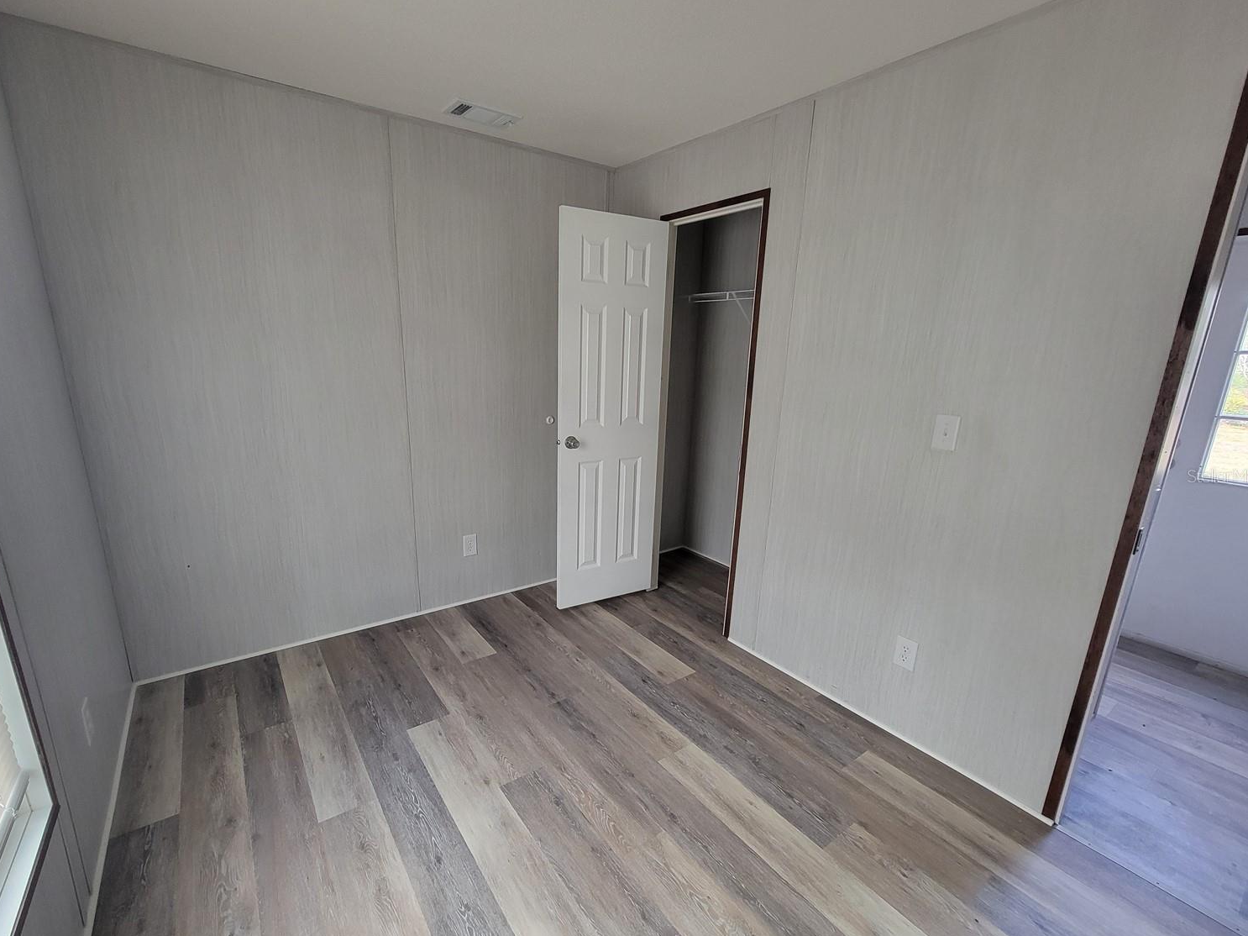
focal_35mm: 14
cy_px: 476
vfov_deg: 85.7
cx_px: 595
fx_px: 505
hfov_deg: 102.0
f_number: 2.2
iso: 200
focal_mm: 2.2
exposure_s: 1/60
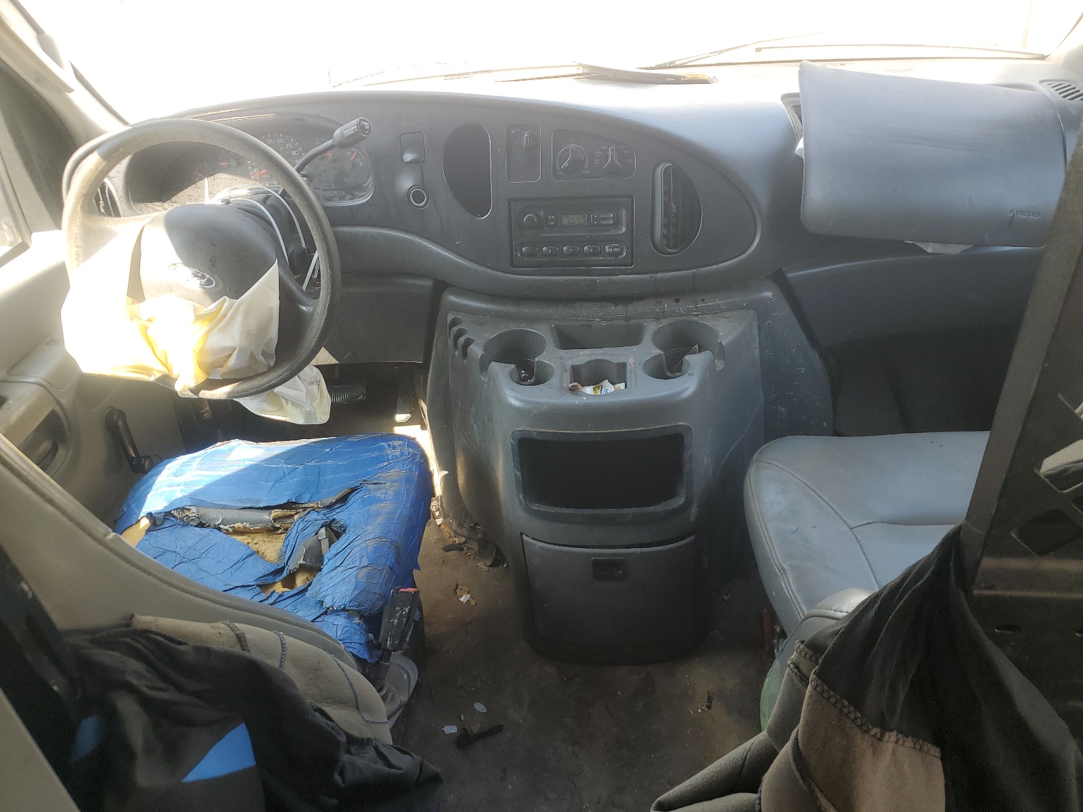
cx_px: 542
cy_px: 406
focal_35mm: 26
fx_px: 813
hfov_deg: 67.3
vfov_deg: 53.1
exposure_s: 1/196
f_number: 1.5
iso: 50
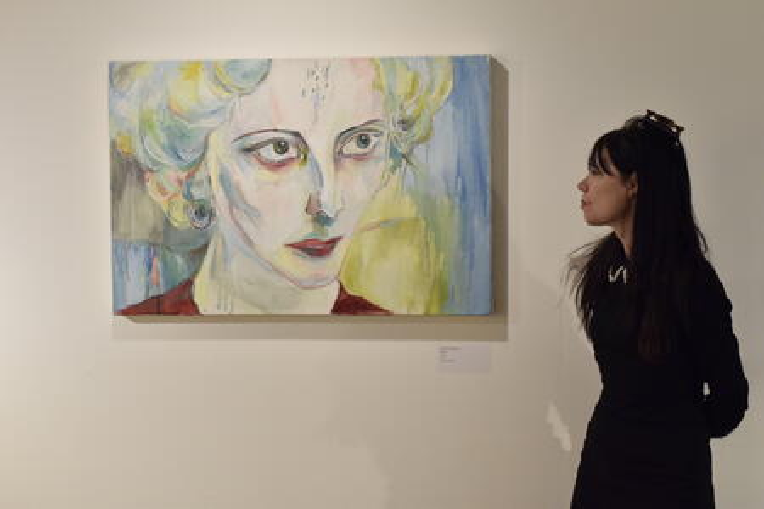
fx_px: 1592
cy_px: 254
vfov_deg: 18.2
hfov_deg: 27.0
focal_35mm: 75
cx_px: 382
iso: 1600
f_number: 4.5
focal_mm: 50
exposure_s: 1/160
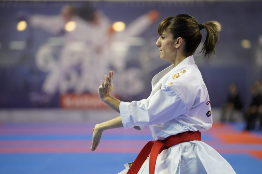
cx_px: 131
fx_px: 1172
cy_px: 87
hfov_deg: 12.8
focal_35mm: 161
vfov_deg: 8.5
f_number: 2.8
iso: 4000
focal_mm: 161
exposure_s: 1/1000
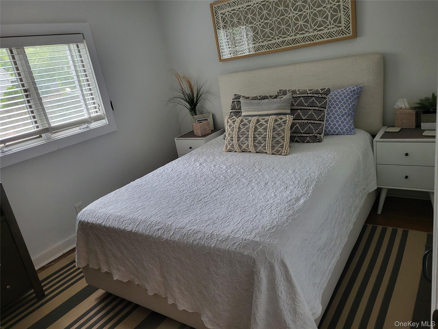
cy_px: 164
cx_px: 219
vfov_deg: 53.1
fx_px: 329
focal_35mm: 26
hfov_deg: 67.3
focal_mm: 5.4
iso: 200
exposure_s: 1/60
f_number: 1.8
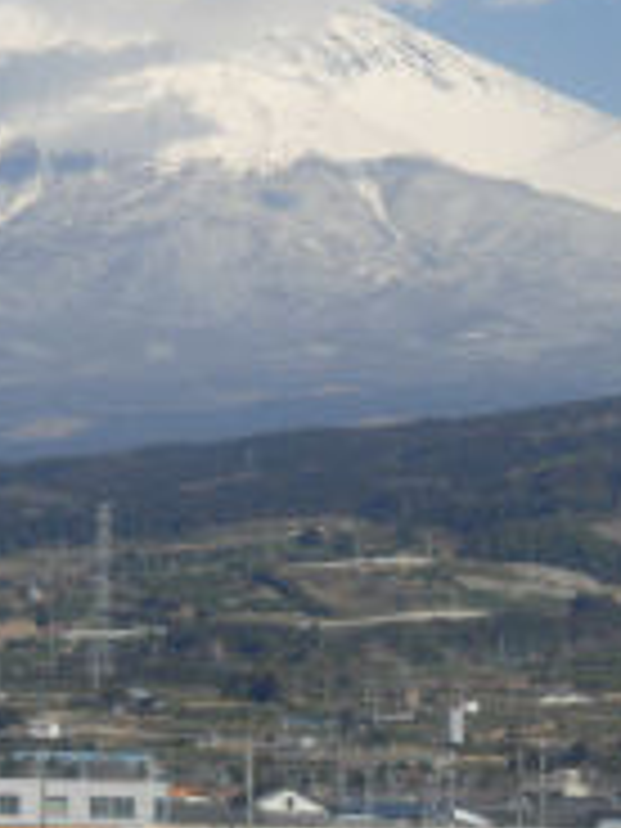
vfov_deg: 8.4
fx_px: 5621
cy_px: 274
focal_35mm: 235
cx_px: 216
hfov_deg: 6.3
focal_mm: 16
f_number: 4.8
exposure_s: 1/500
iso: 100
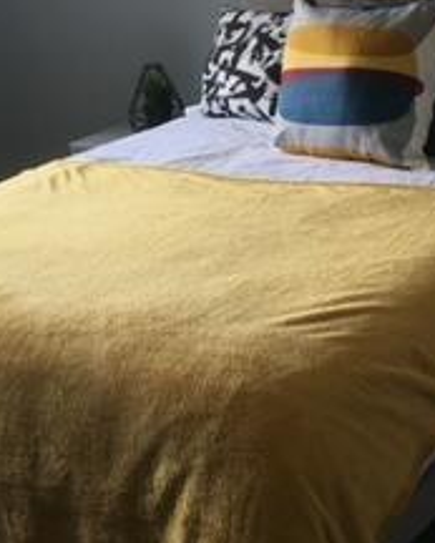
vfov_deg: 22.6
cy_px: 153
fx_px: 1351
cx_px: 108
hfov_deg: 18.2
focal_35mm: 84
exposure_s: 1/50
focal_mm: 4.15
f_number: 2.2
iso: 25
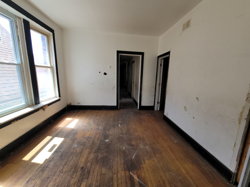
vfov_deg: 89.9
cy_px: 94
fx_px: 94
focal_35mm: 13
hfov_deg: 106.2
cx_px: 125
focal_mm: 2.2
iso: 64
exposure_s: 1/120
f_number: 2.2
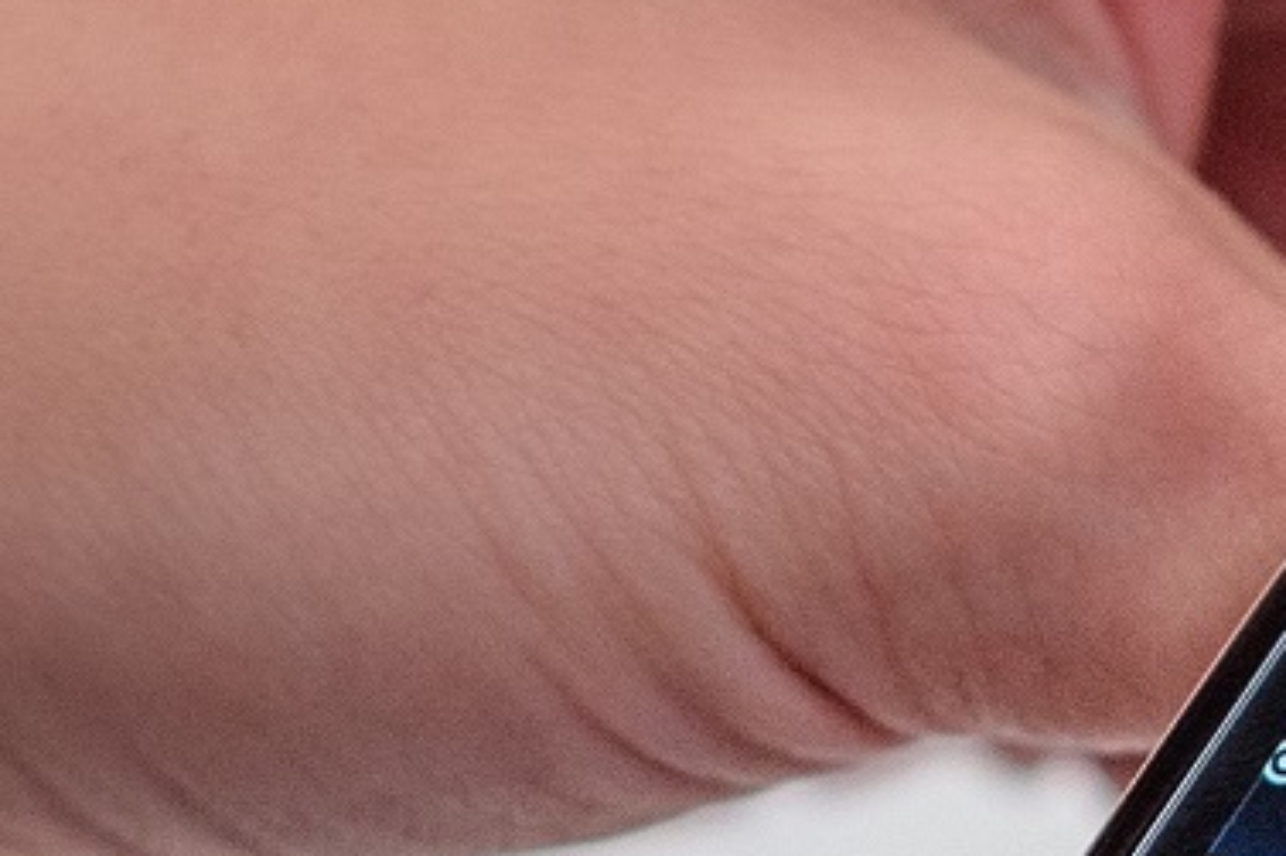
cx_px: 1690
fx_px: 18102
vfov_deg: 2.7
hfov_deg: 4.1
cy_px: 1200
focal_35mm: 507
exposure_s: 1/1000
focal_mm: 85
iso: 500
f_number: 2.8
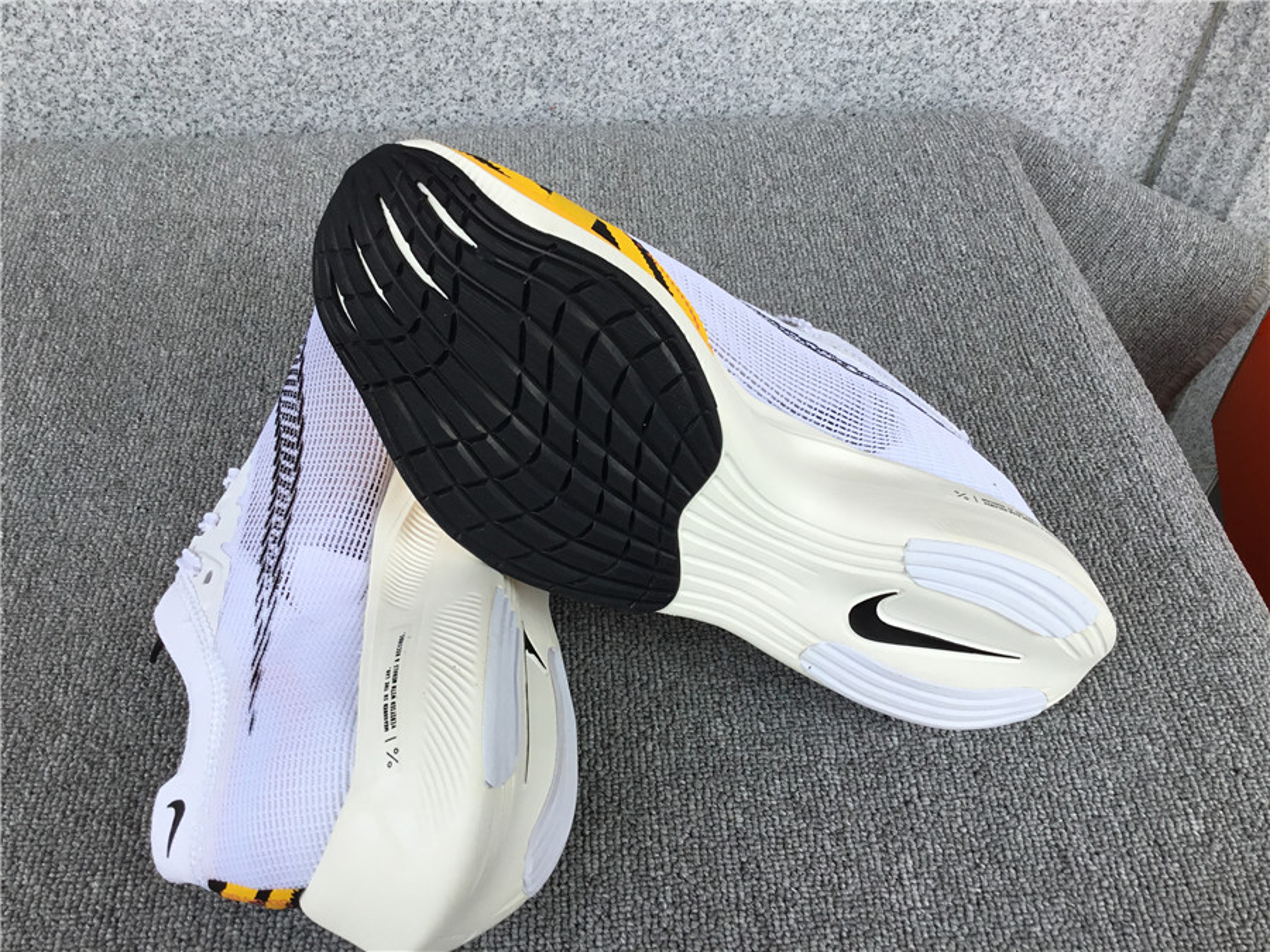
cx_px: 635
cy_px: 476
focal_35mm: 31
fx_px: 1137
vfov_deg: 45.4
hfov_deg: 58.4
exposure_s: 1/284
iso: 25
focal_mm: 3.3
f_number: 2.4
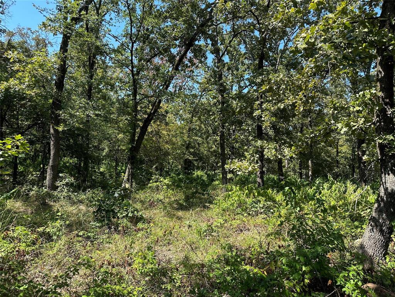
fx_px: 274
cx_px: 198
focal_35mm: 24
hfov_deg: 71.6
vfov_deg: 56.8
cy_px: 148
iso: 80
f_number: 1.78
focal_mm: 6.86
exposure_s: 1/1019
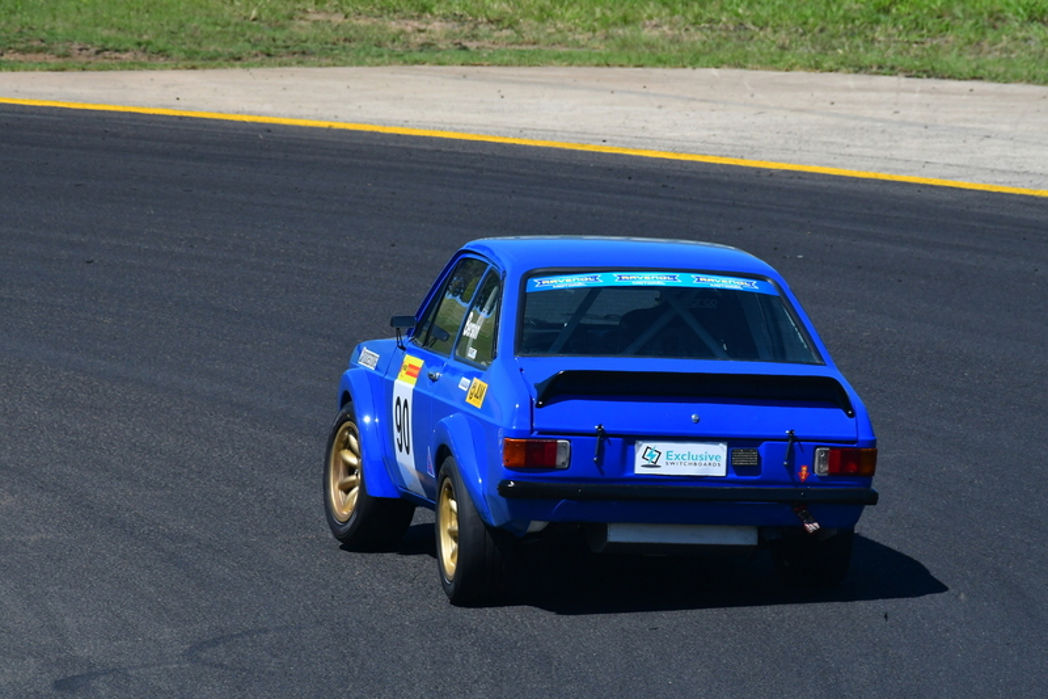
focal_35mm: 675
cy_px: 350
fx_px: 19645
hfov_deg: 3.1
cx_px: 524
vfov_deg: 2.0
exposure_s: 1/640
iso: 500
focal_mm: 450
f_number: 13
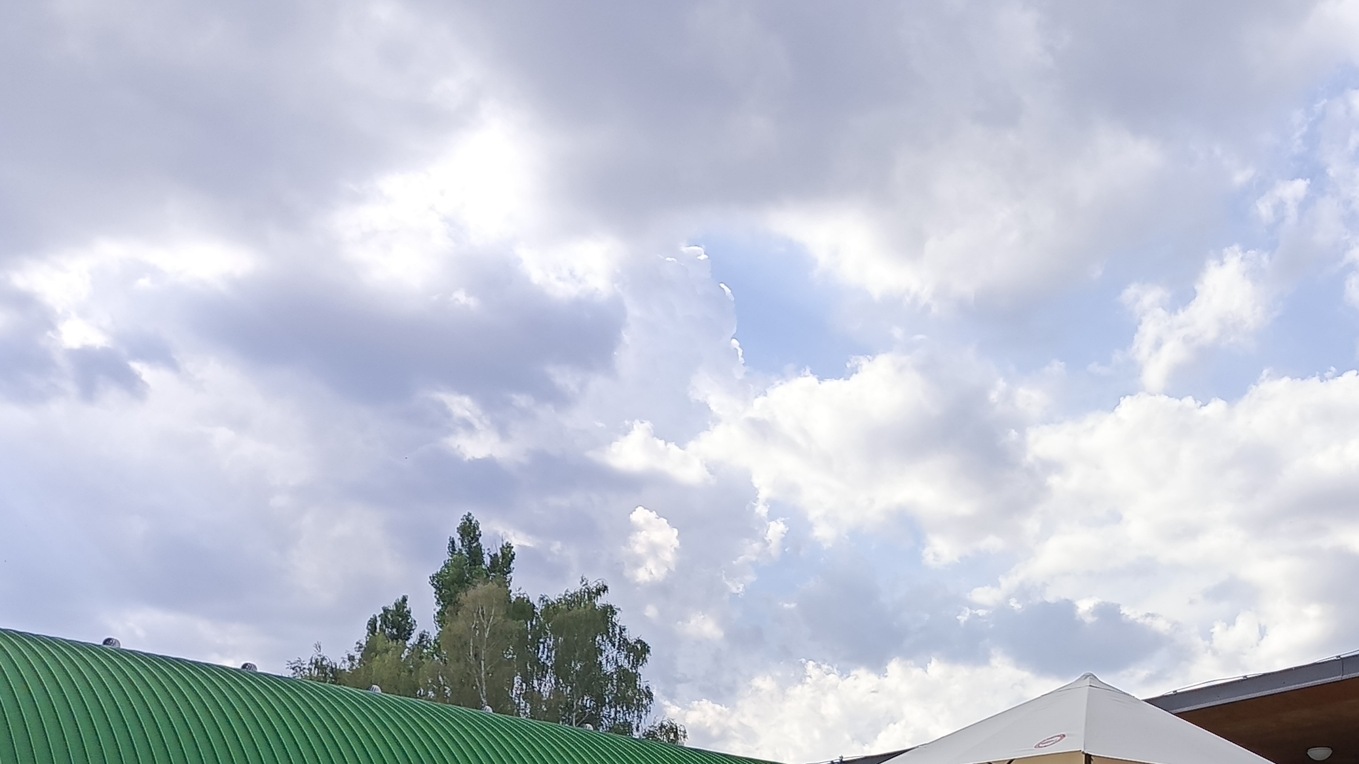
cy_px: 790
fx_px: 1802
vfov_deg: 22.9
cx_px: 1129
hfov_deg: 39.3
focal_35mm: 50
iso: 51
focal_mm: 5.25
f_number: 1.75
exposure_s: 1/284
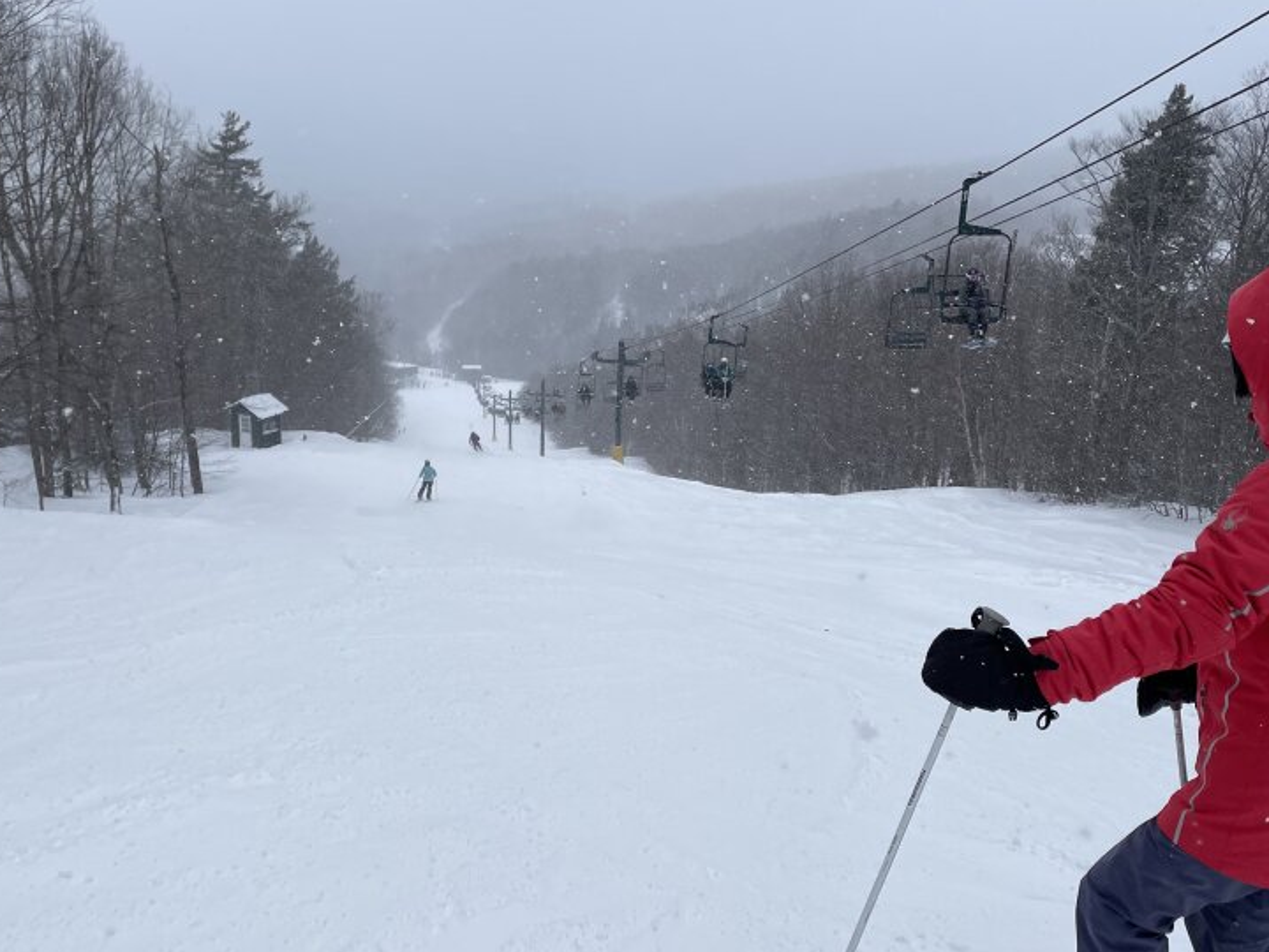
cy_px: 599
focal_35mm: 37
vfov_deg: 38.4
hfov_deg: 50.1
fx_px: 1356
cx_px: 622
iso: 32
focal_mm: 4.2
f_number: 1.6
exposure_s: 1/2506
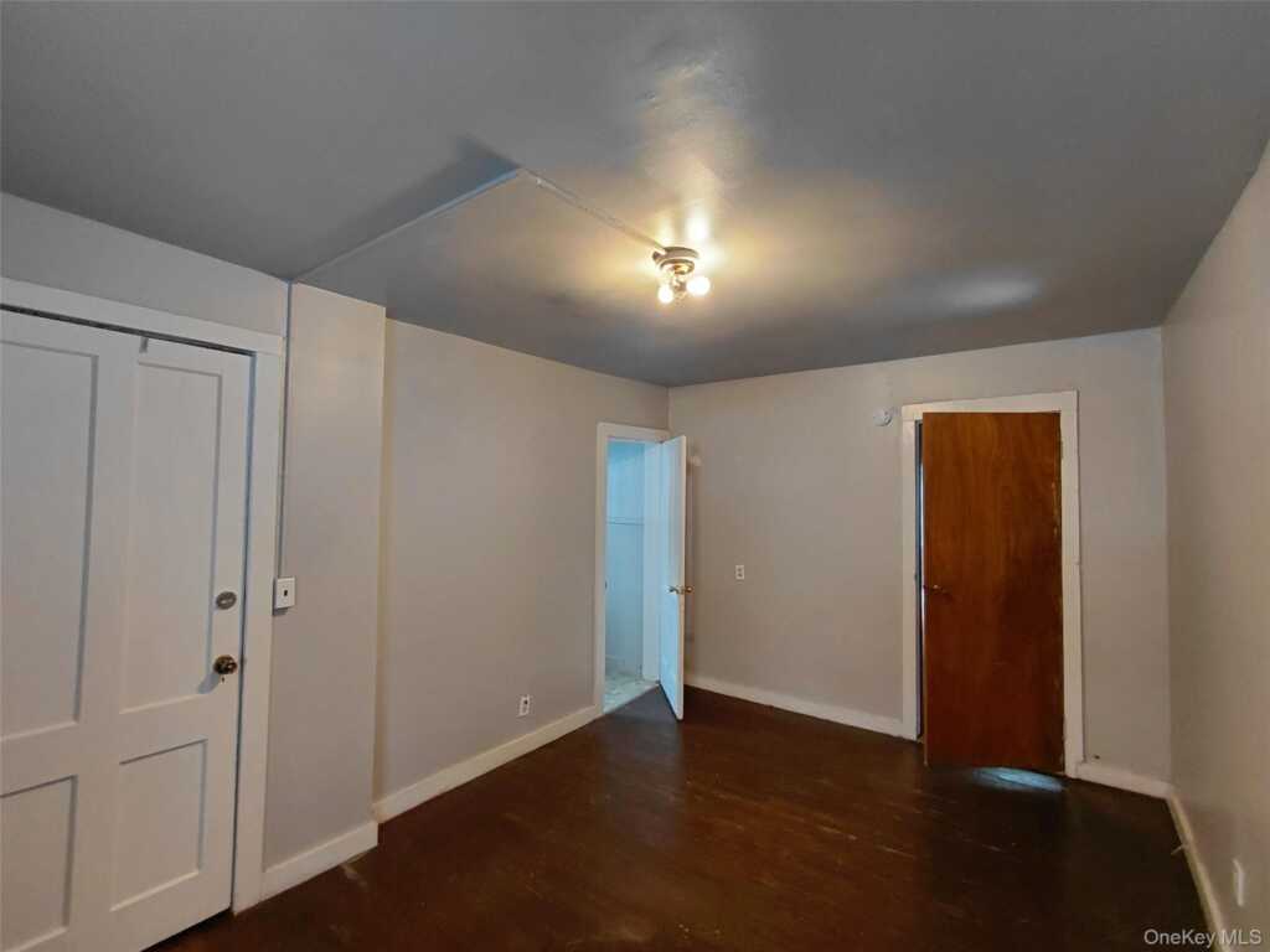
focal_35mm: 16
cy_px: 476
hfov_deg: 94.5
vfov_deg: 78.1
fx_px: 587
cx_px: 635
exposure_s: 1/60
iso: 250
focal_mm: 1.64
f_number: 2.2
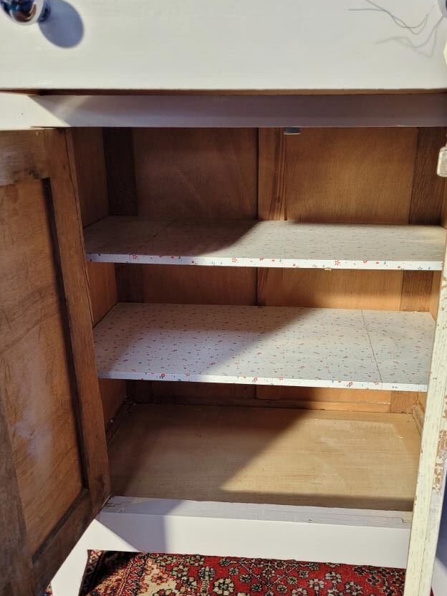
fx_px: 551
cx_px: 241
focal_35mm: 32
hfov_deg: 44.1
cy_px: 337
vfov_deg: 56.6
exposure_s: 1/100
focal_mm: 5.4
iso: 160
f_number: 1.8
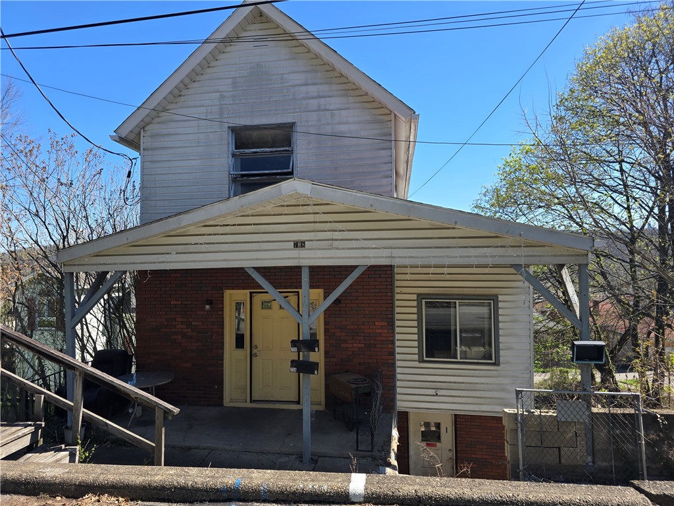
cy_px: 253
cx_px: 337
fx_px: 448
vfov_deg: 58.9
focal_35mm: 23
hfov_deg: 73.9
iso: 12
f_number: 1.7
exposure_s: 1/351
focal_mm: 6.3
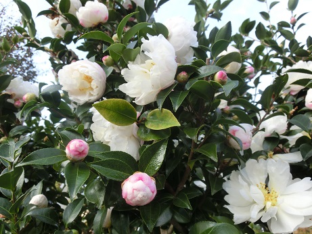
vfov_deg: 54.9
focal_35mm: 25
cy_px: 117
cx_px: 156
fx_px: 225
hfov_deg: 69.4
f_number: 3.3
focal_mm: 4.4
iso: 80
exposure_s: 1/125
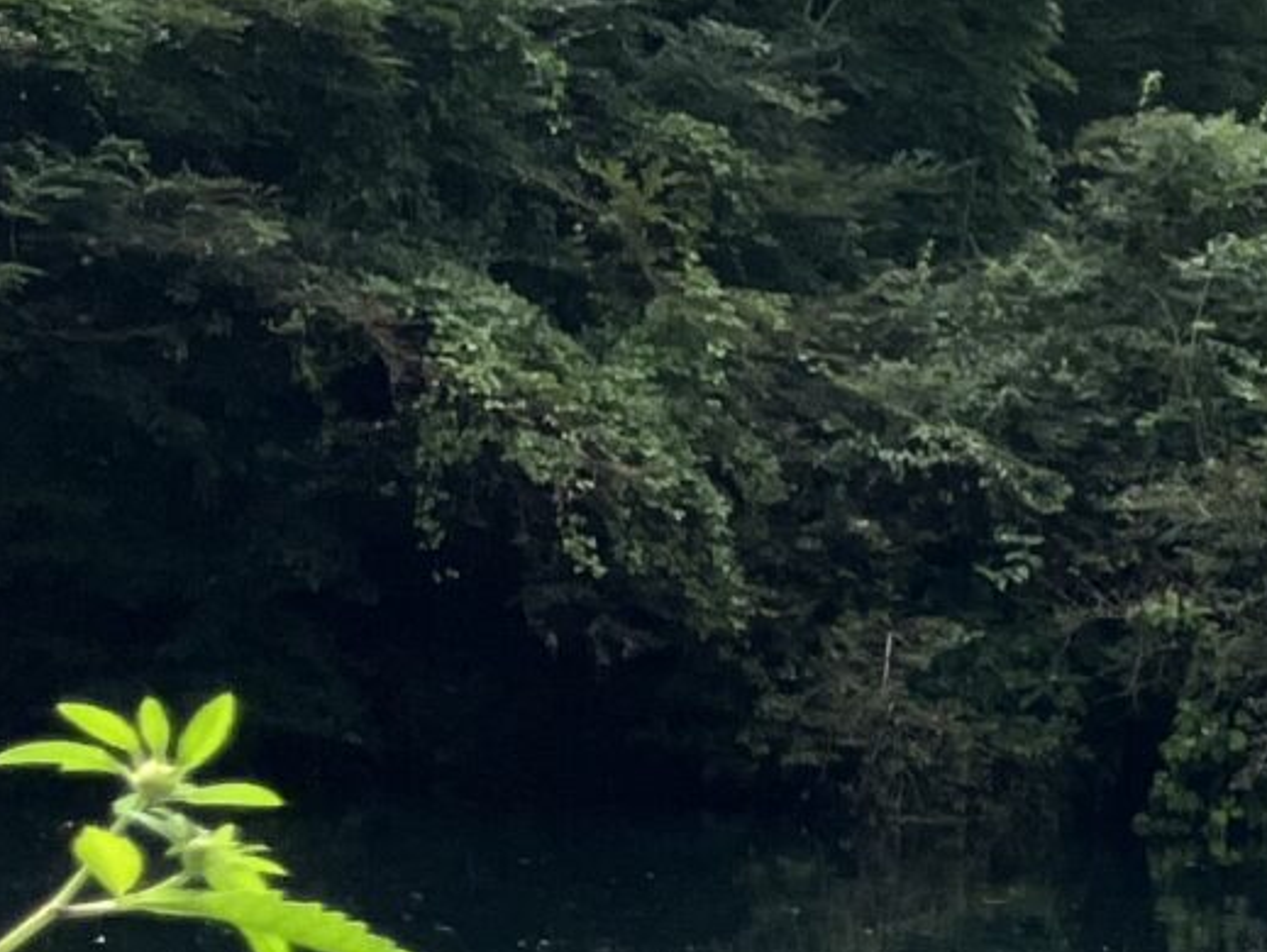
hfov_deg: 11.9
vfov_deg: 10.5
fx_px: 5055
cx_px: 2939
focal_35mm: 138
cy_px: 1282
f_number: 1.8
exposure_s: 1/852
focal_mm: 3.99
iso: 32
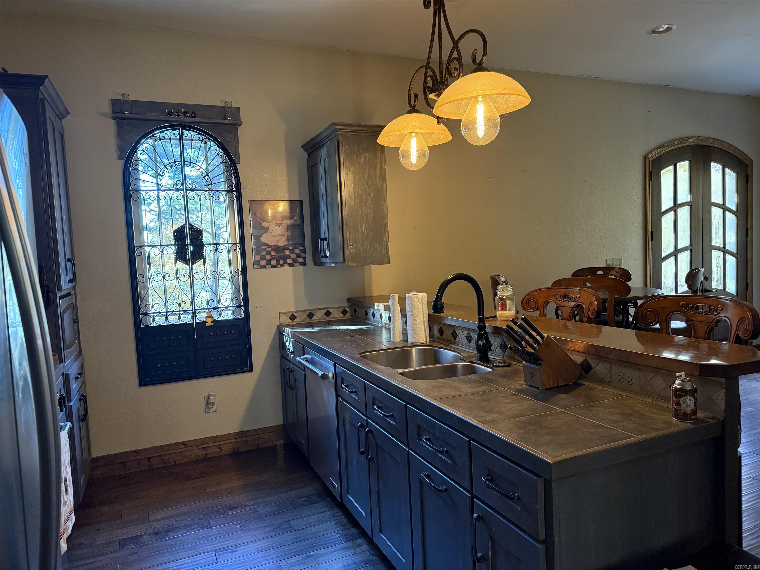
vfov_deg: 56.8
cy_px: 285
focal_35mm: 24
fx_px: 527
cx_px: 380
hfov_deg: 71.6
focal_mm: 6.76
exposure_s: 1/60
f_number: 1.78
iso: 500
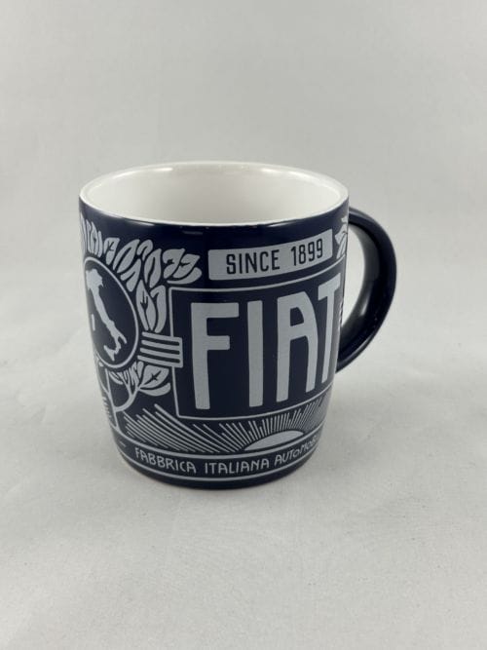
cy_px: 325
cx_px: 244
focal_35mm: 48
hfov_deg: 30.3
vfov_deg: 39.7
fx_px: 901
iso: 64
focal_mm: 6.86
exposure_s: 1/100
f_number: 1.78
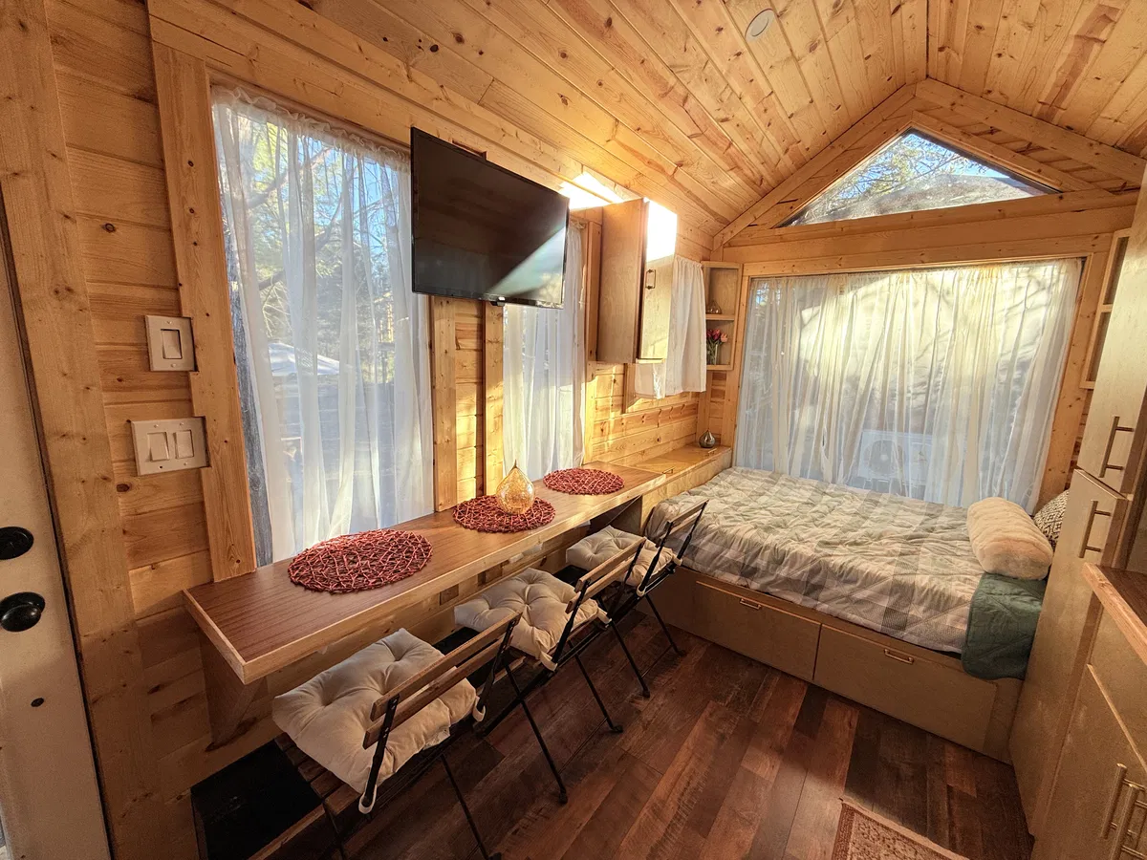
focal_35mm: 14
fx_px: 464
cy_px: 430
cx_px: 574
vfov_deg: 85.7
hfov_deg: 102.1
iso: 40
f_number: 2.2
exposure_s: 1/99
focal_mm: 2.22
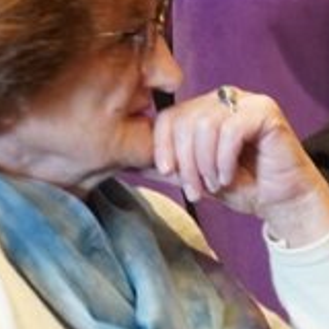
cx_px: 543
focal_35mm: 285
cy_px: 30
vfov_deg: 6.1
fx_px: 3061
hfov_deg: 6.1
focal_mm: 35
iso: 1250
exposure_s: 1/25
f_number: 5.6
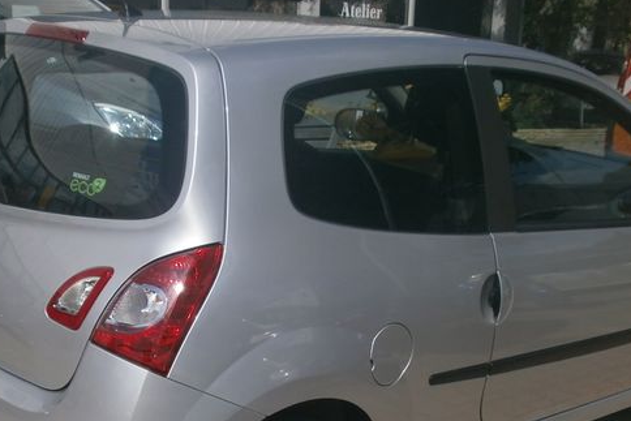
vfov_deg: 24.1
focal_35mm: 55
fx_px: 964
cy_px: 355
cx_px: 316
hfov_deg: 36.2
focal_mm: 5.8
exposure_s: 1/250
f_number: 11
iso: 100
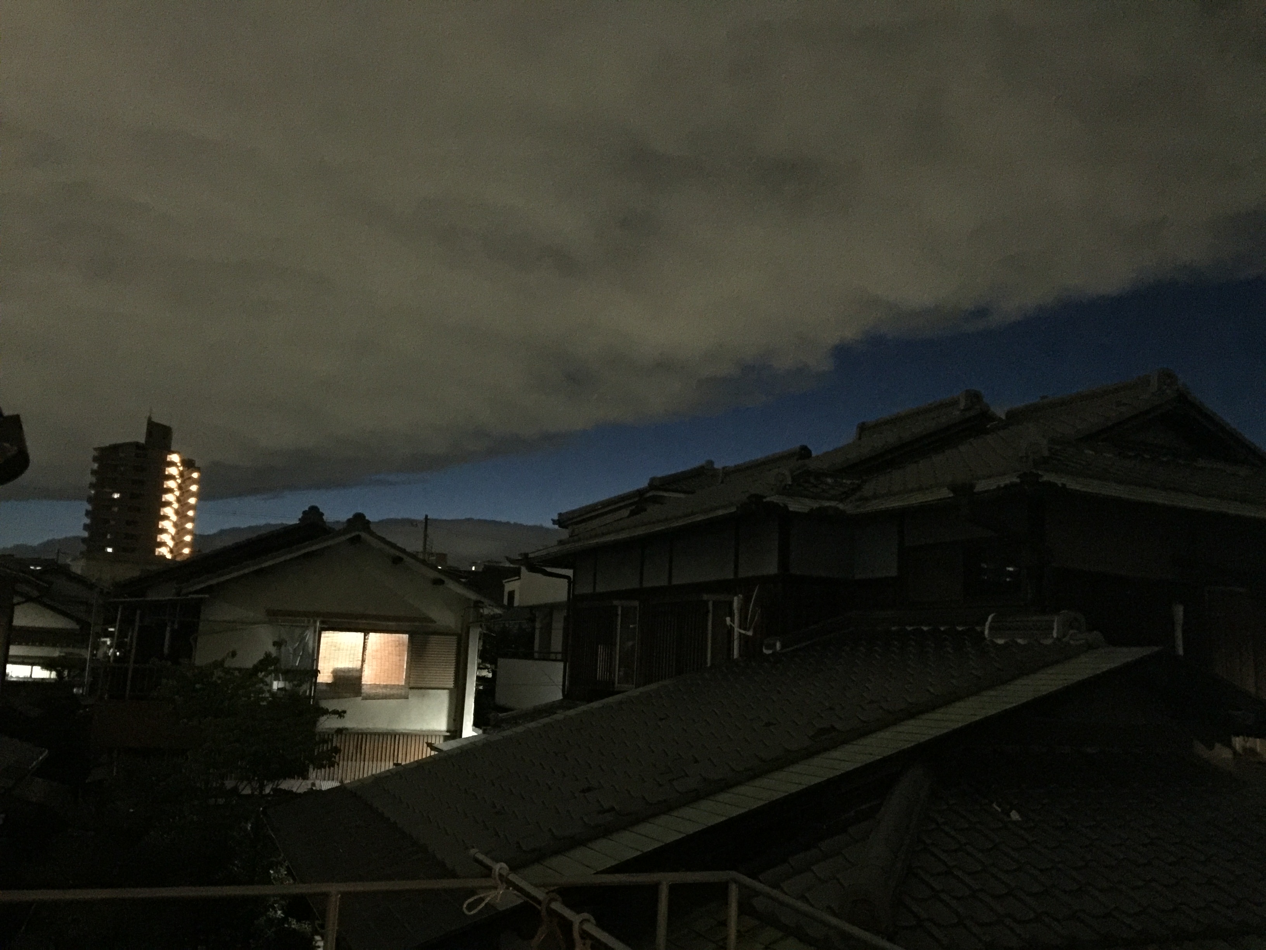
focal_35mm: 29
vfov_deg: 48.2
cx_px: 633
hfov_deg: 61.7
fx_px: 1061
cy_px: 475
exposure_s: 1/4
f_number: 2.2
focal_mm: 4.15
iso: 500
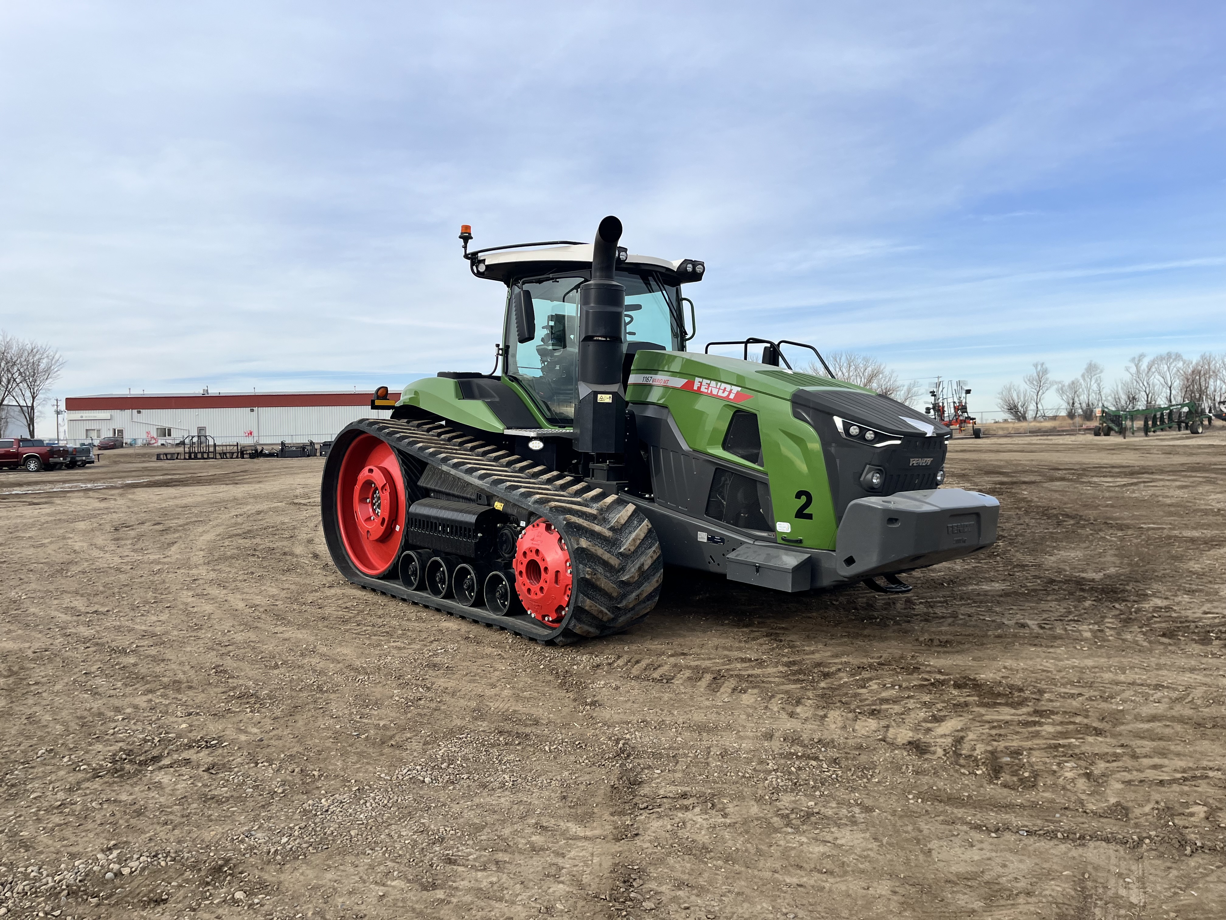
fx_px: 921
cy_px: 460
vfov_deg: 53.1
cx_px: 613
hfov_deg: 67.3
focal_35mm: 26
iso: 50
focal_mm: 5.1
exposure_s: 1/2410
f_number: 1.6
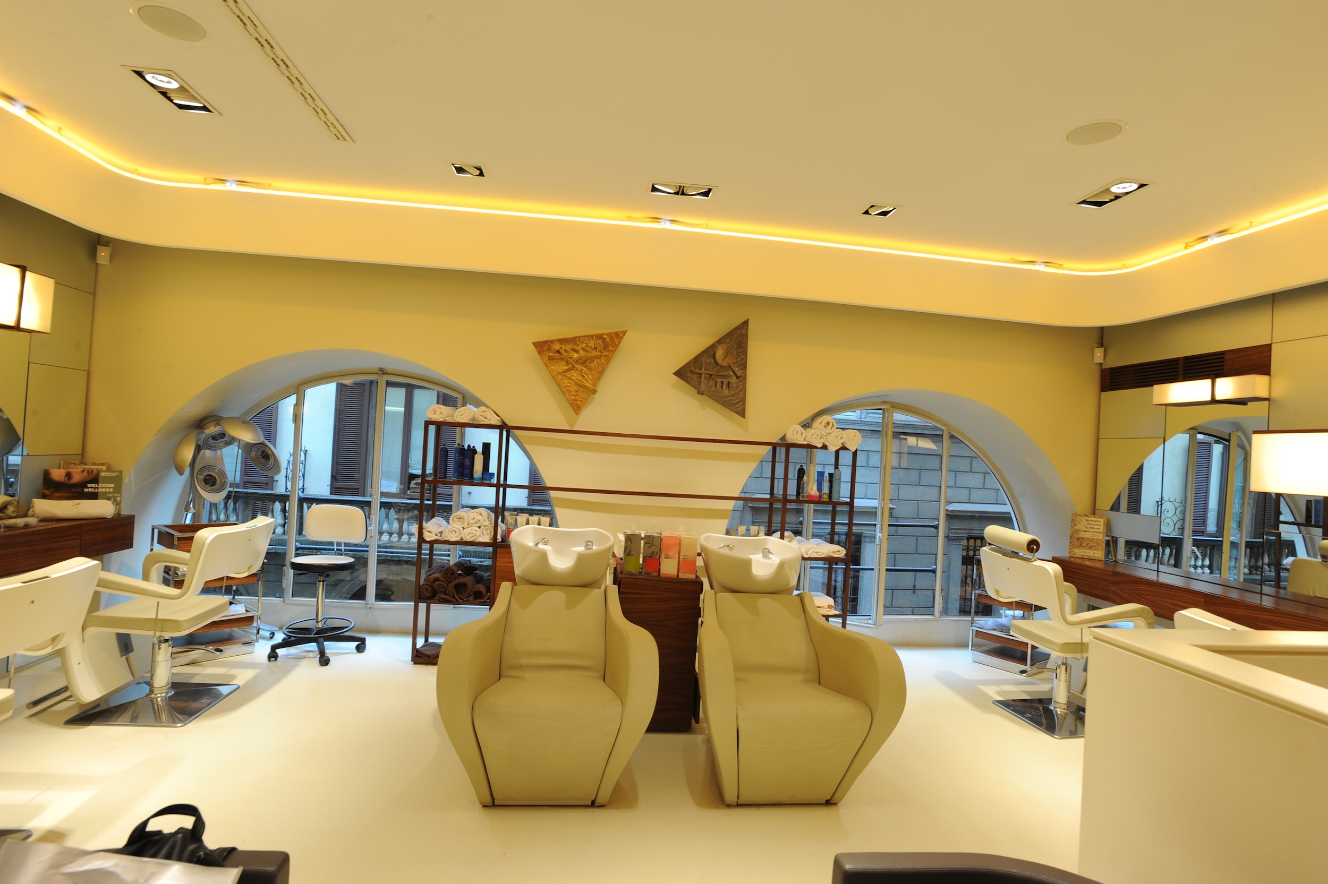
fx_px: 701
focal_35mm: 19
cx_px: 664
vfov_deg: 64.5
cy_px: 442
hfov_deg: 86.9
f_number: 6.3
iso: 500
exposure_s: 1/13
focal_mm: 19
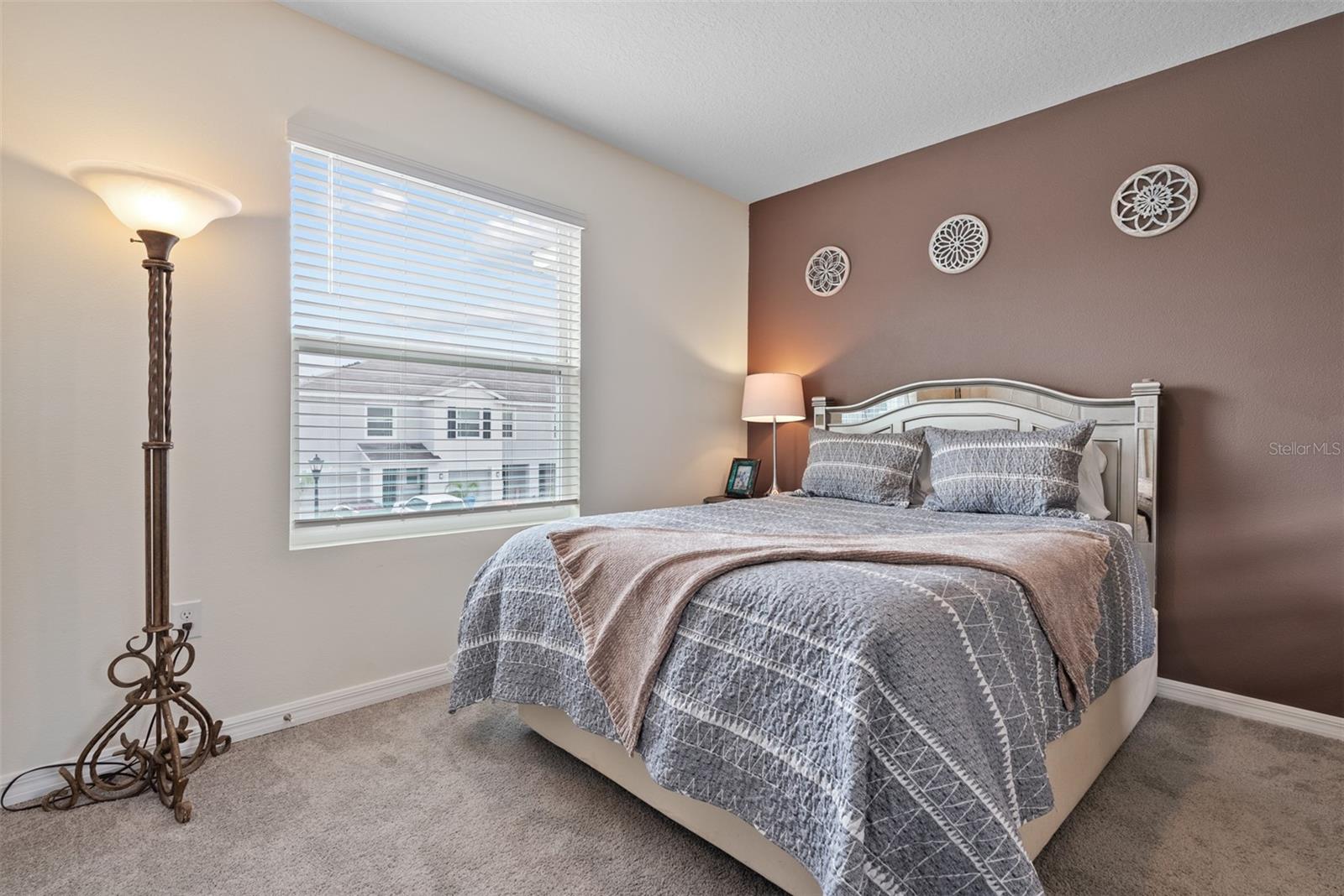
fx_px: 598
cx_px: 672
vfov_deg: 73.8
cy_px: 448
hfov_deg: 96.7
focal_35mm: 16
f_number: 9
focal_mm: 16
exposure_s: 1/20
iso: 250
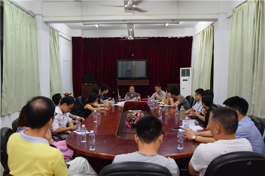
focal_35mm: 33
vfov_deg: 40.0
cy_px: 88
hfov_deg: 57.2
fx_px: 243
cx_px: 132
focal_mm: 22
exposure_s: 1/80
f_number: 3.8
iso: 3200
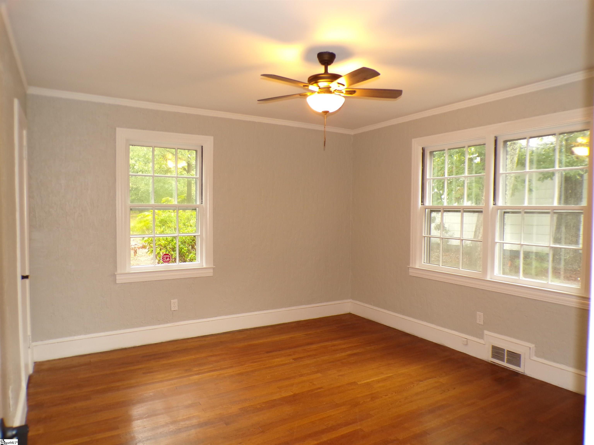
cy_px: 222
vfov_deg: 56.8
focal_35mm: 24
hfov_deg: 71.6
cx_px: 297
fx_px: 412
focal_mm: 4.3
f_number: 3
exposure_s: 1/25
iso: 200
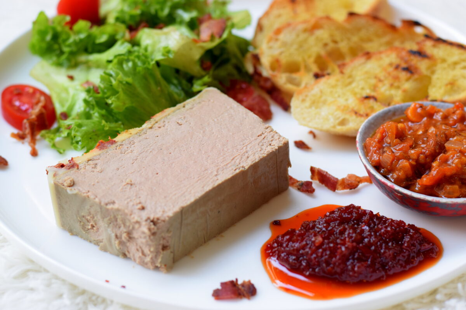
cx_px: 233
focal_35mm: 75
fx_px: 971
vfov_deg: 18.2
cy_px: 155
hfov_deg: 27.0
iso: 400
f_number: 4
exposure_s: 1/60
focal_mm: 50
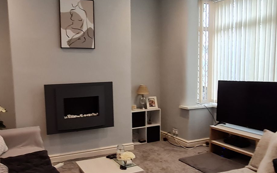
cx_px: 116
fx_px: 234
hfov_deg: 60.9
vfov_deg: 40.6
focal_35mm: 31
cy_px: 95
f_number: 2.2
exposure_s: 1/50
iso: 160
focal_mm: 1.74
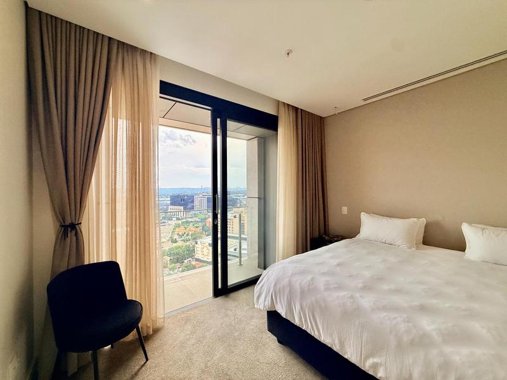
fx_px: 205
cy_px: 190
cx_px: 254
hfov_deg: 102.1
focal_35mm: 14
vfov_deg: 85.7
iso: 64
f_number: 2.2
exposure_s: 1/421
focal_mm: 2.22
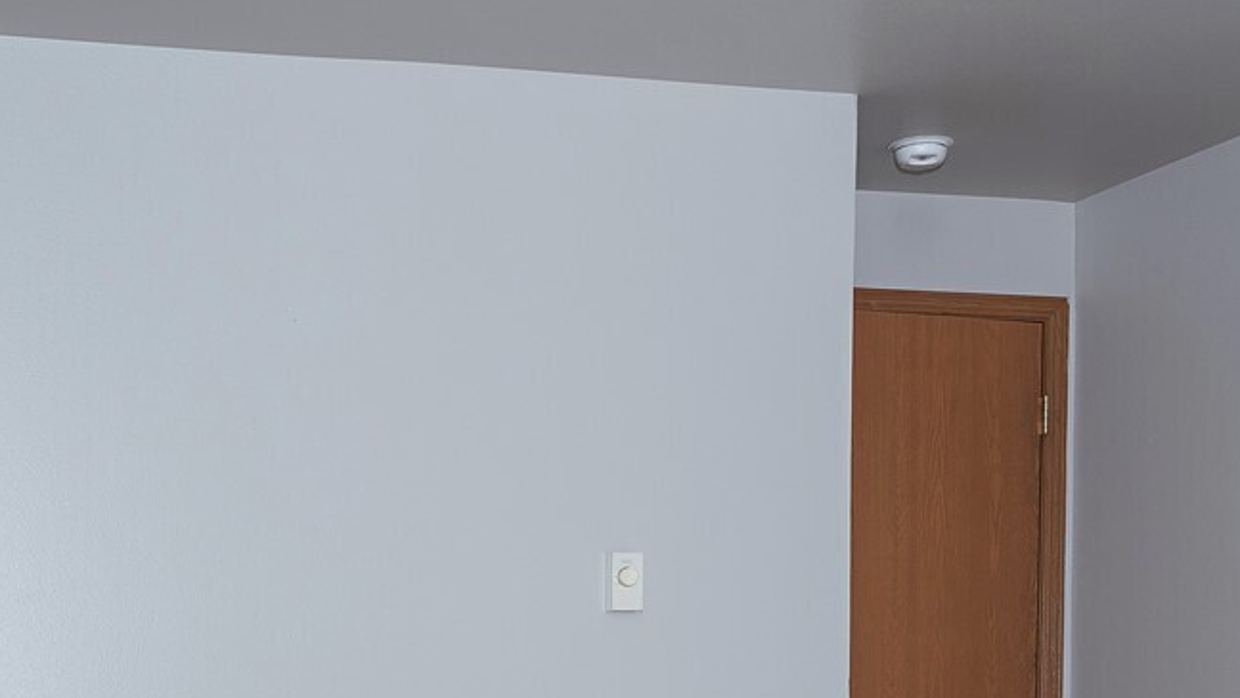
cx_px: 252
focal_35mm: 63
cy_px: 793
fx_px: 2072
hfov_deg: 32.4
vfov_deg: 18.3
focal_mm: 23
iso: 200
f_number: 6.3
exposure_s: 1/160
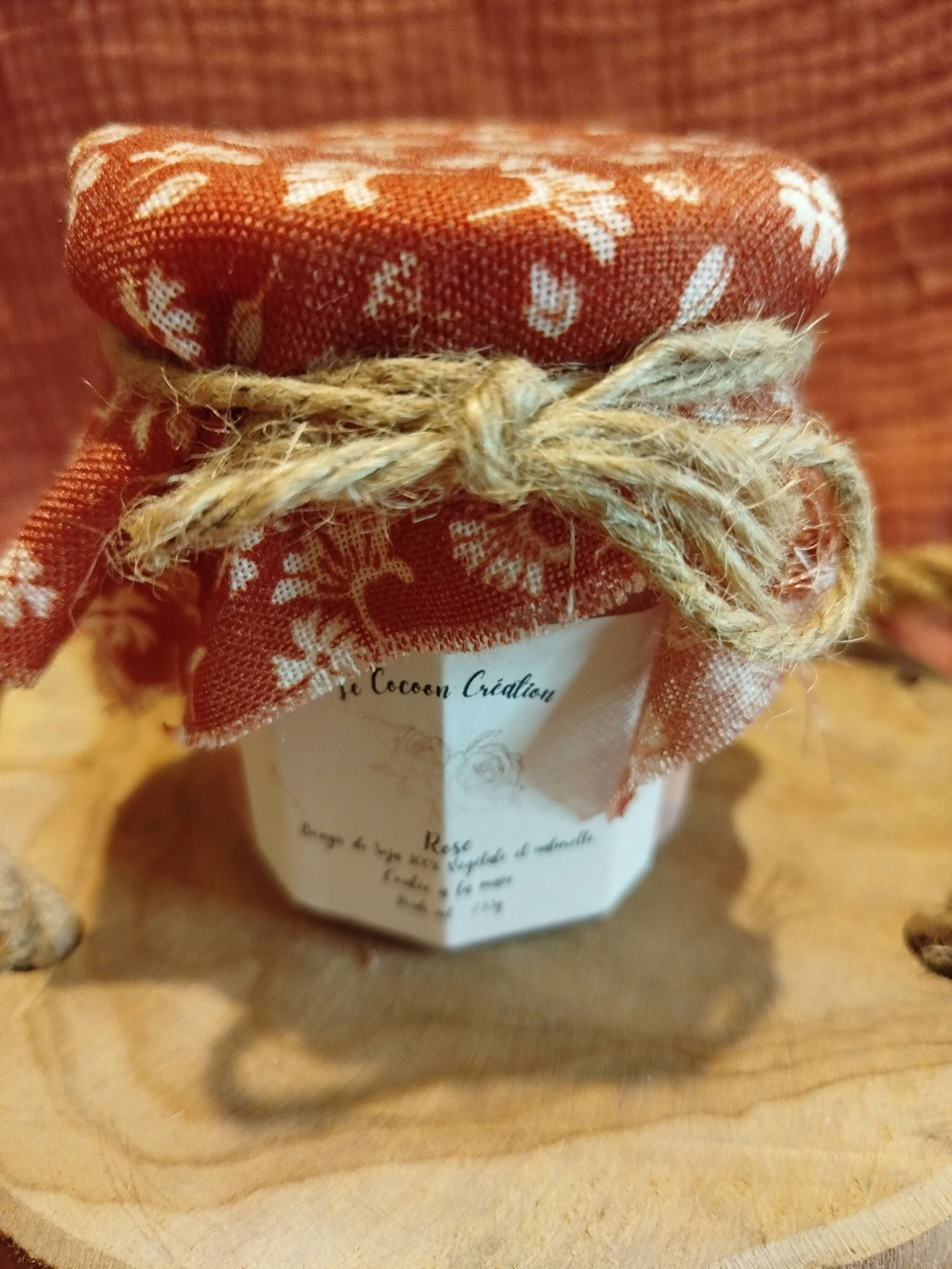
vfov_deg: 71.6
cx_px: 476
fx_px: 880
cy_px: 634
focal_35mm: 24
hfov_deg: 56.8
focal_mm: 5.31
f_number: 1.7
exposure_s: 1/20
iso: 640
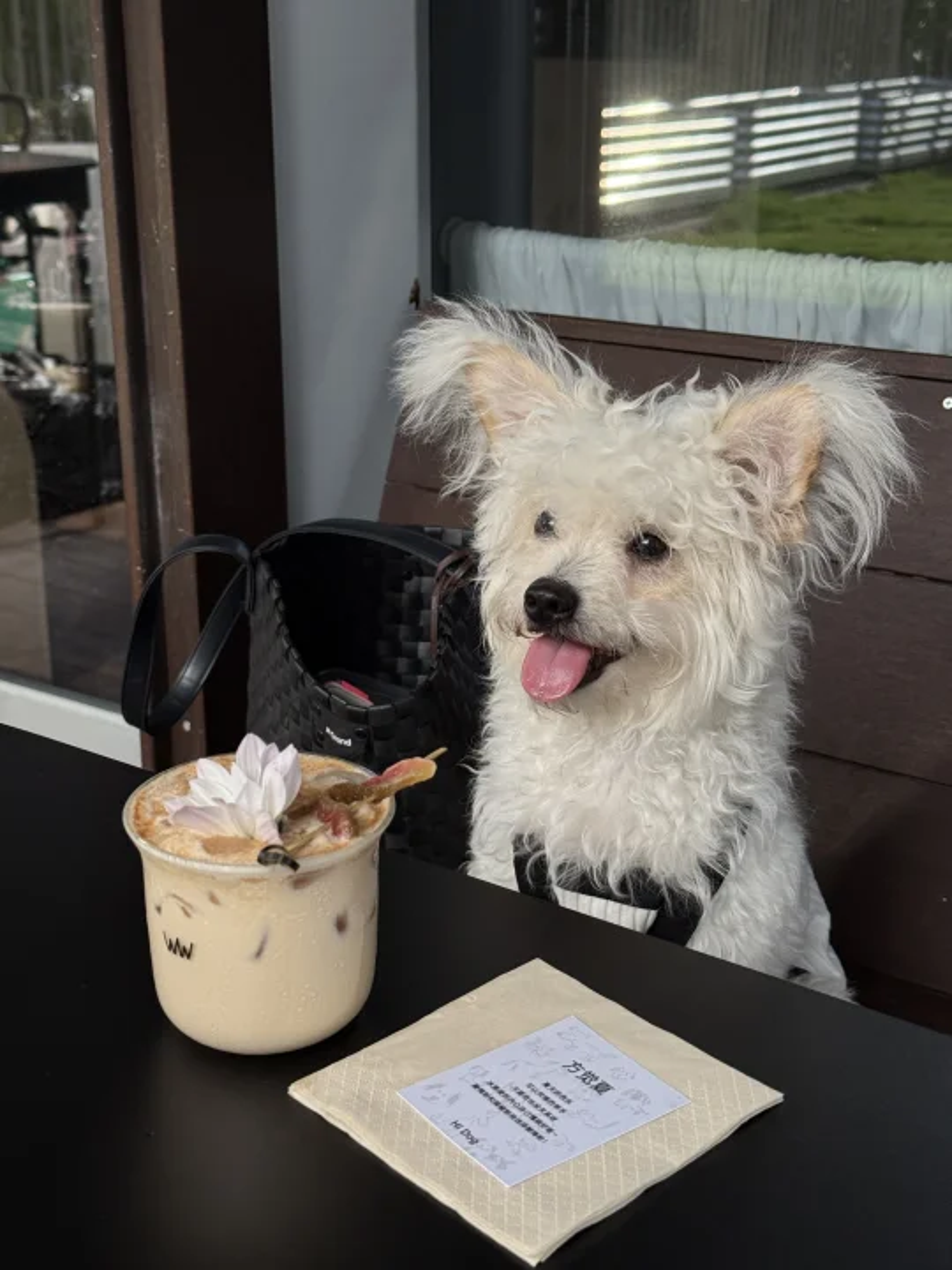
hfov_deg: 30.3
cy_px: 635
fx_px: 1760
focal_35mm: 48
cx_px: 476
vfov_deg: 39.7
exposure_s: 1/1931
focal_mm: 6.76
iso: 64
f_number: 1.78
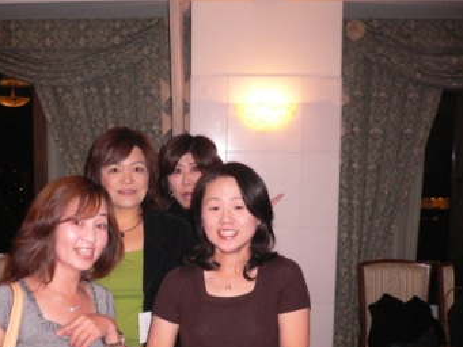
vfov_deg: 31.4
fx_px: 615
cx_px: 168
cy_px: 216
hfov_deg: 40.9
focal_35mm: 46
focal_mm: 5.8
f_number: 2.8
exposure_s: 1/60
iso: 200
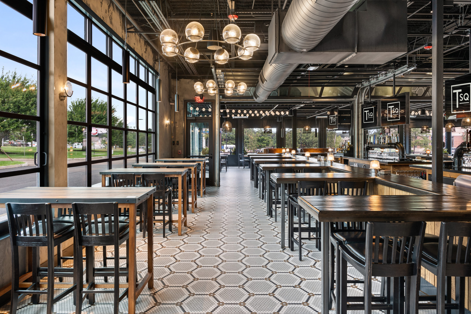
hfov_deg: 67.0
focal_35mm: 27
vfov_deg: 47.6
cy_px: 157
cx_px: 236
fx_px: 356
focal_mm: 27.2
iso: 320
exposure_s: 1/3
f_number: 6.3
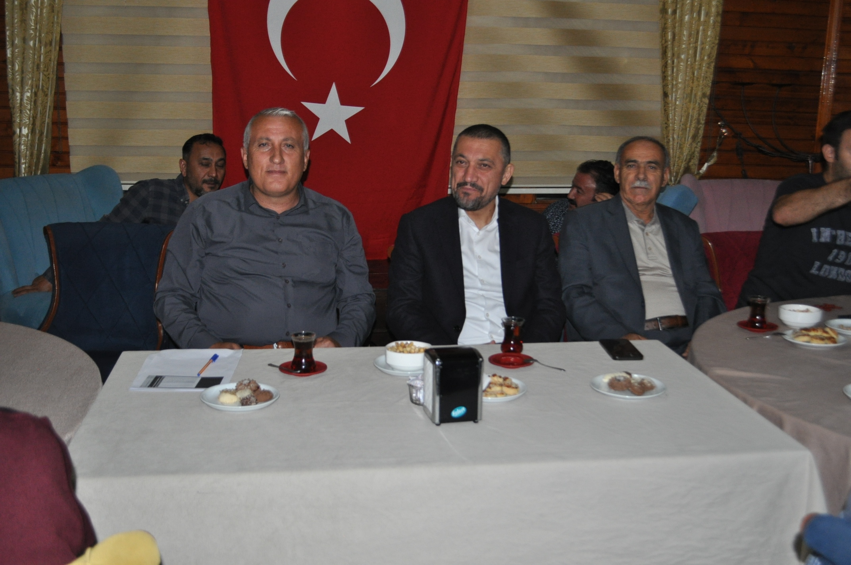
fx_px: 921
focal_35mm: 39
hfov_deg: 49.6
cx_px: 426
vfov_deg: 34.1
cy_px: 282
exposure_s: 1/60
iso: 800
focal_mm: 26
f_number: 4.2
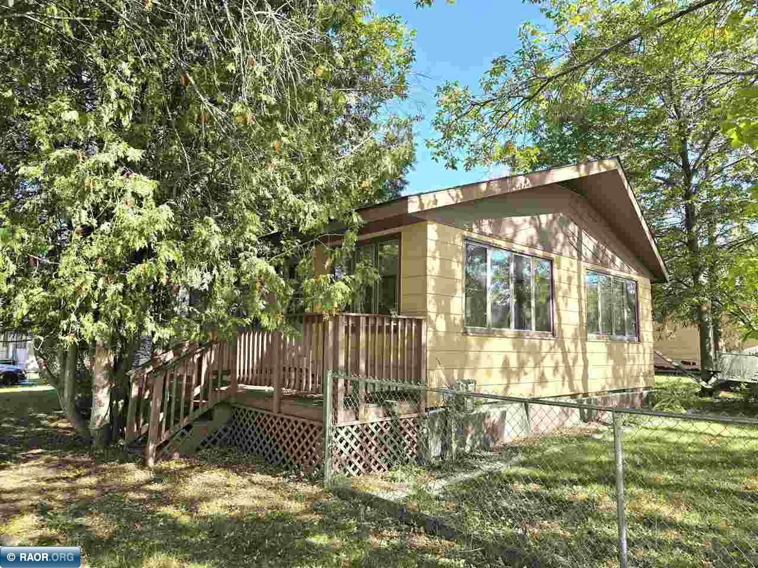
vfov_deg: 58.9
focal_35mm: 23
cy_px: 284
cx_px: 379
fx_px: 504
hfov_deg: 73.9
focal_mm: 6.3
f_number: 1.7
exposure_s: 1/182
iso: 12
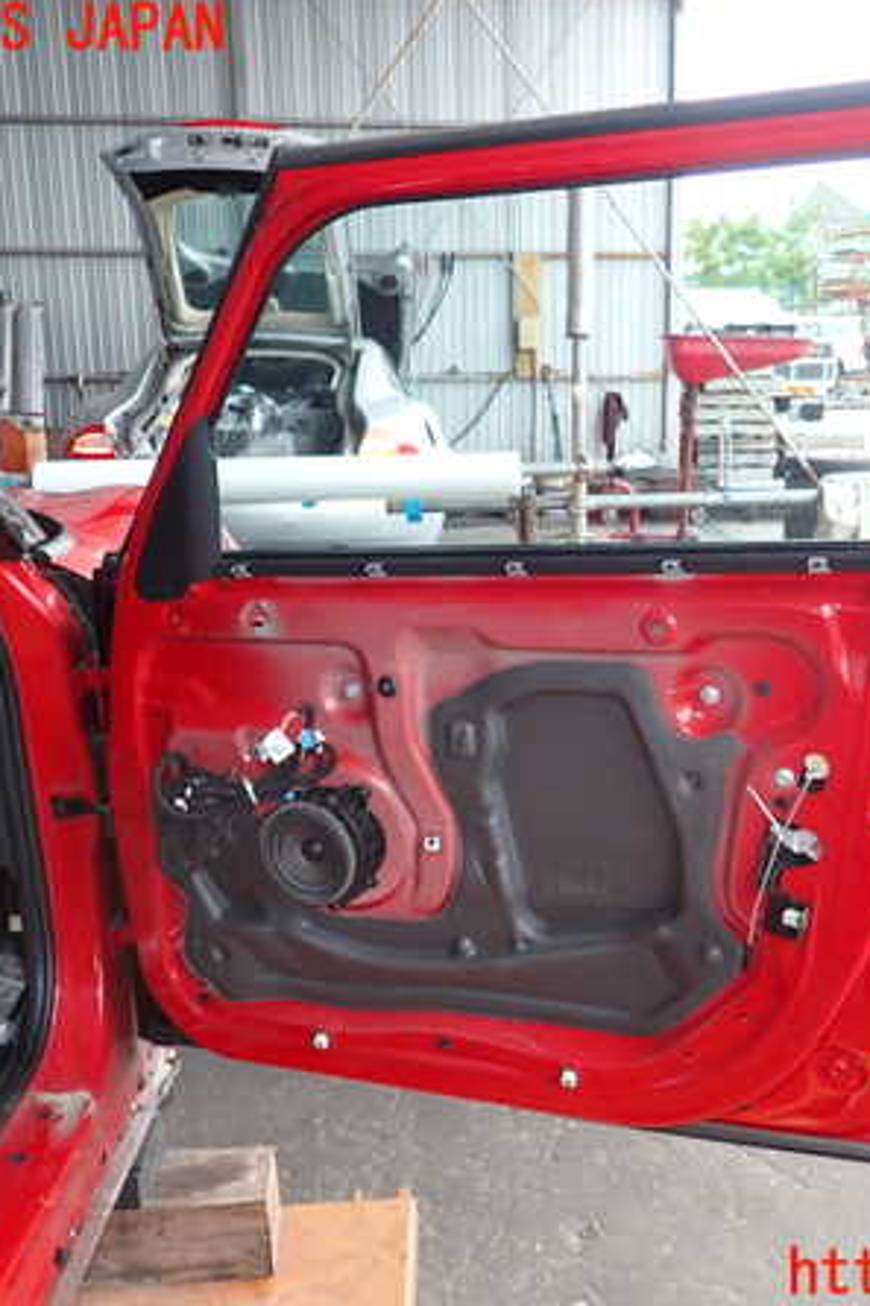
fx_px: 1270
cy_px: 653
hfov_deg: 37.5
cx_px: 571
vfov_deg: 54.5
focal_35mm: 35
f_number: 2
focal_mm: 4.5
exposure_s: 1/160
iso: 100
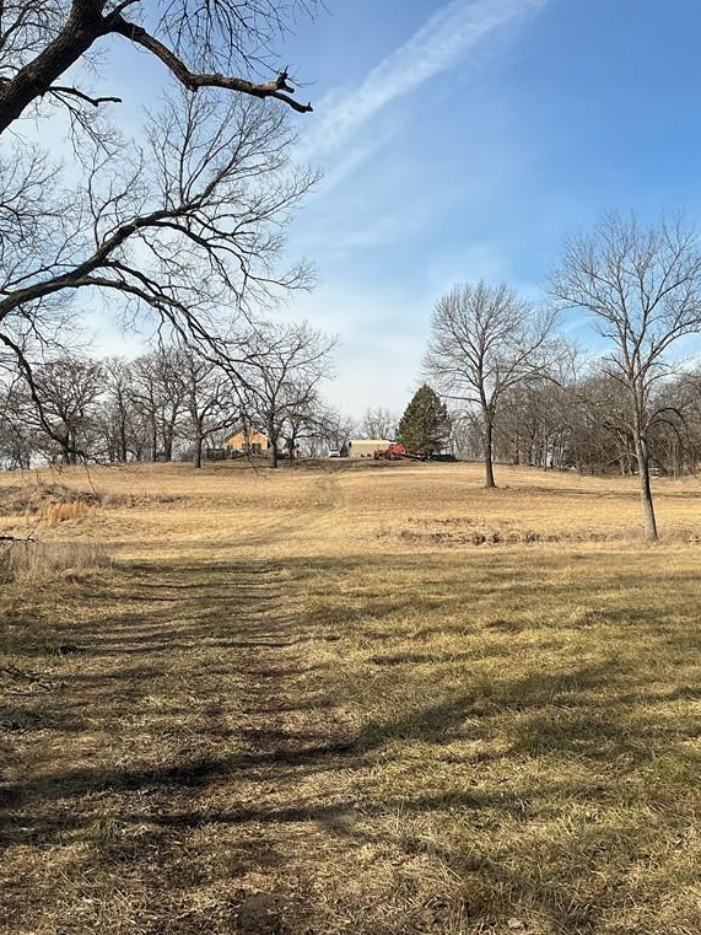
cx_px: 350
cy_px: 468
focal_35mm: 39
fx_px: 1053
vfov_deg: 47.9
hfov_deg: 36.8
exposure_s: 1/1675
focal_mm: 3
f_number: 1.8
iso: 25
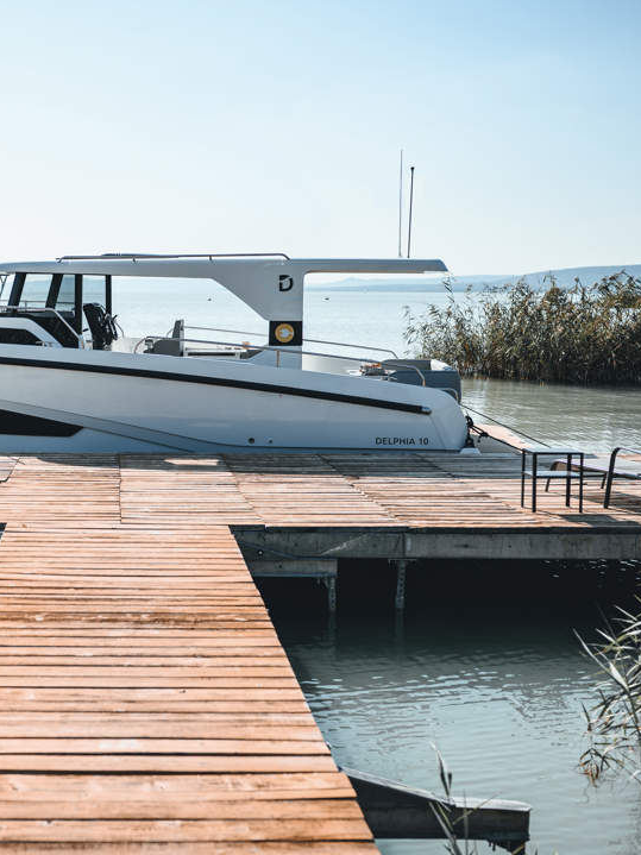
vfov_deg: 37.5
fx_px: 1260
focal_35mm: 51
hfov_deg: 27.9
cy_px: 430
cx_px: 122
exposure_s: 1/2000
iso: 50
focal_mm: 35
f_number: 2.5
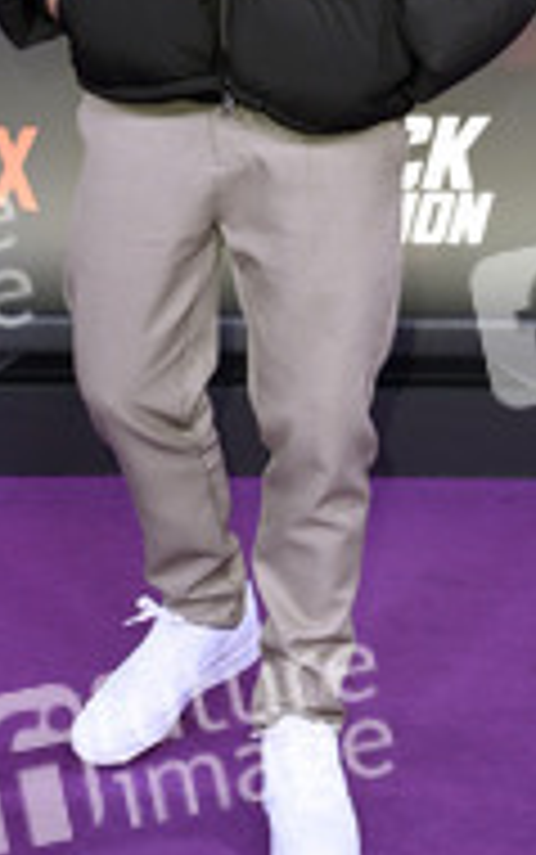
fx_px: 3104
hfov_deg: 9.9
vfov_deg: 15.5
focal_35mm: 133
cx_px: 293
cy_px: 76
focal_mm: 62
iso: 2500
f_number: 5.6
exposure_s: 1/250
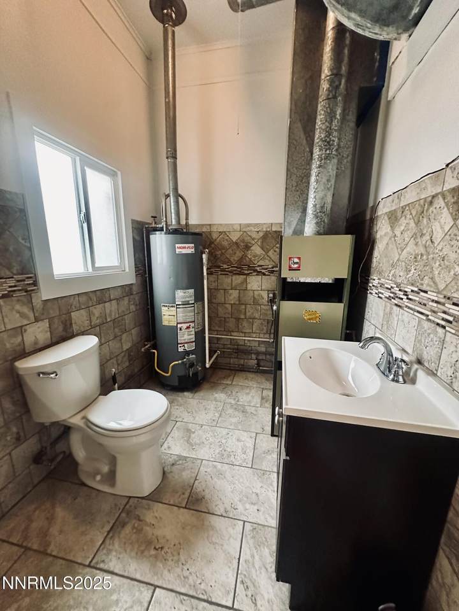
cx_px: 230
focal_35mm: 14
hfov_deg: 85.7
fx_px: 248
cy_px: 306
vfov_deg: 102.1
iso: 800
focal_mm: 2.22
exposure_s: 1/60
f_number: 2.2
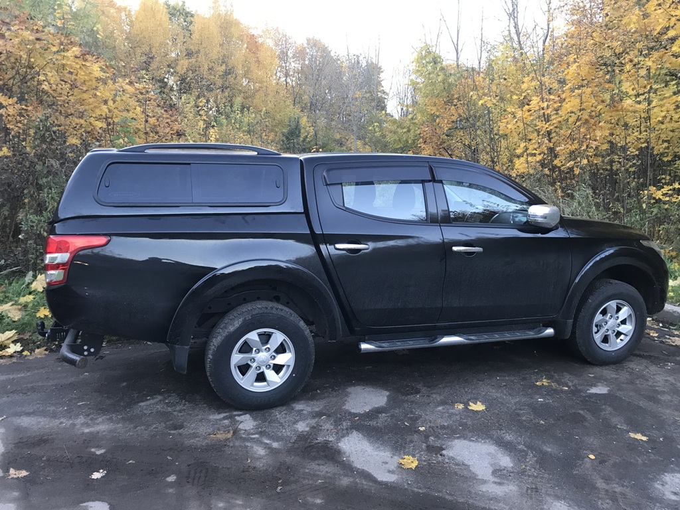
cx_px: 340
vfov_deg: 49.7
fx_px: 550
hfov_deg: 63.4
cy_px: 255
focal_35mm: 28
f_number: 1.8
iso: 40
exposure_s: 1/33
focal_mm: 3.99
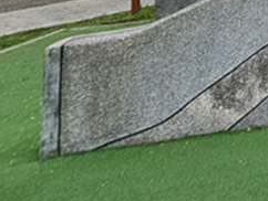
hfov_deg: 20.3
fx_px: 426
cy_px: -149
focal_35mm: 55
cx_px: 514
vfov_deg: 20.1
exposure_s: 1/1864
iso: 50
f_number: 2.2
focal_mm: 2.2
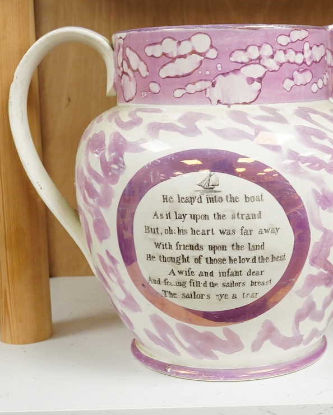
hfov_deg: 23.7
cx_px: 226
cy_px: 208
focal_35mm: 64
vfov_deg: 29.6
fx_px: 788
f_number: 13
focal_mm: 30
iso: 2500
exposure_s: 1/100
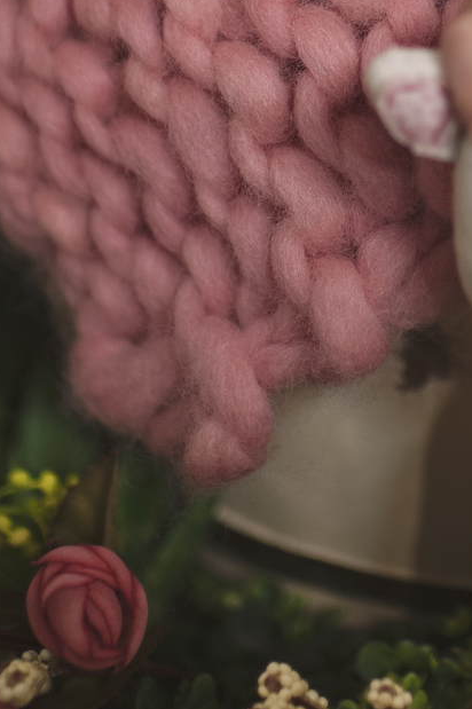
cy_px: -1
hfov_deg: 13.3
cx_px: 441
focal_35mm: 102
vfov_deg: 19.4
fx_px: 2008
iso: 400
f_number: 1.6
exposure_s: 1/250
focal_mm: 35
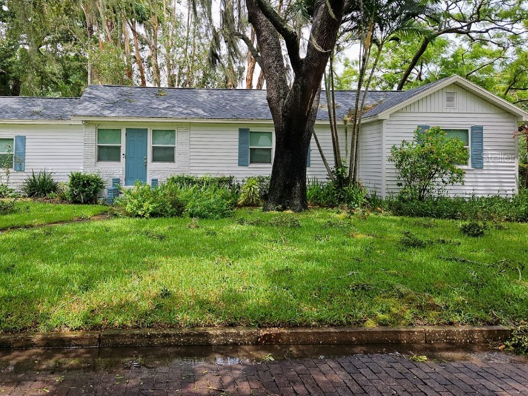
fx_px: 458
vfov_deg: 46.5
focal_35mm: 30
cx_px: 200
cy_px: 157
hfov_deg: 59.2
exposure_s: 1/973
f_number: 1.8
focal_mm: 5.4
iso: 25
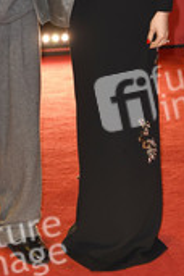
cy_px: 13
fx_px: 859
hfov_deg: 12.2
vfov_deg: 17.9
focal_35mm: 112
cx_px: 31
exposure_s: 1/400
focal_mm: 48
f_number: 4
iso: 800
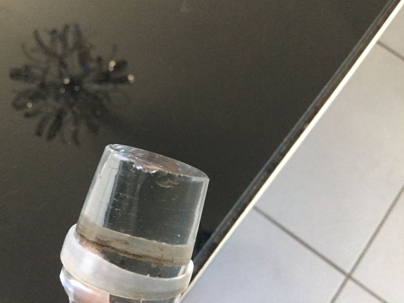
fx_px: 373
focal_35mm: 32
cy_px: 149
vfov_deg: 44.2
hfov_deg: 56.8
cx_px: 196
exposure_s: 1/17
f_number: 2.4
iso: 320
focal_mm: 3.3
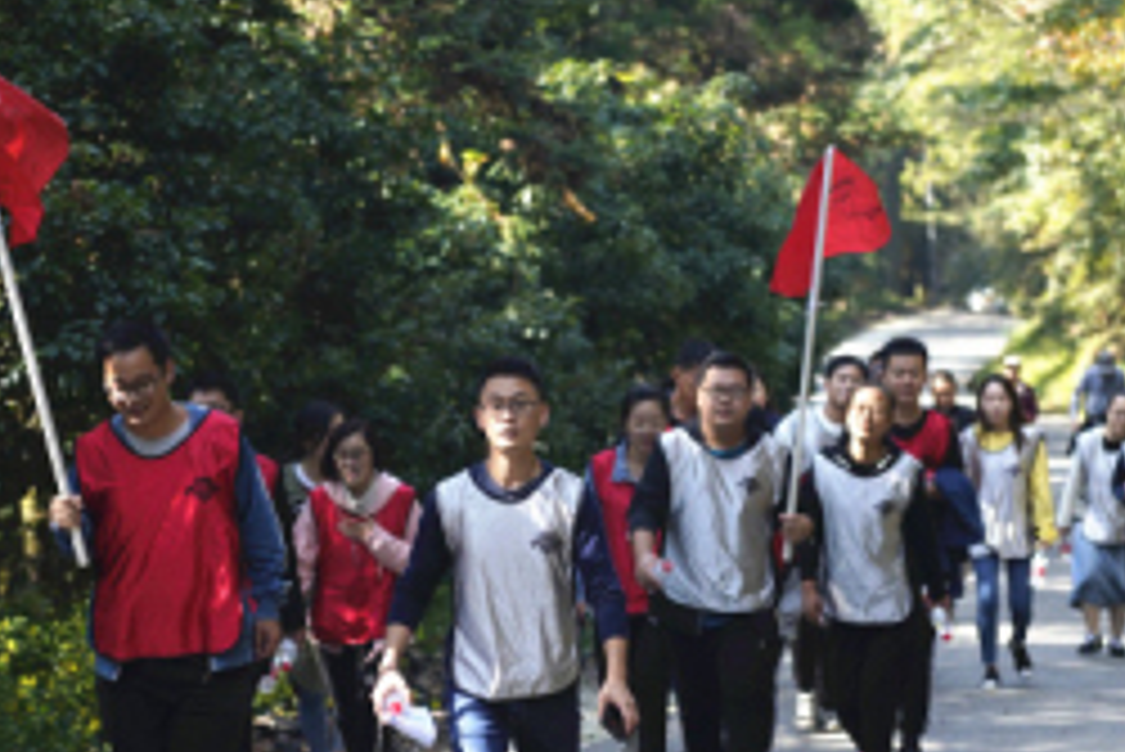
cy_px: 326
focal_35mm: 210
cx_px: 711
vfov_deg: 6.6
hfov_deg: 9.8
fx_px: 6566
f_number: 4
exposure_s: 1/500
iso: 320
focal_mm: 105
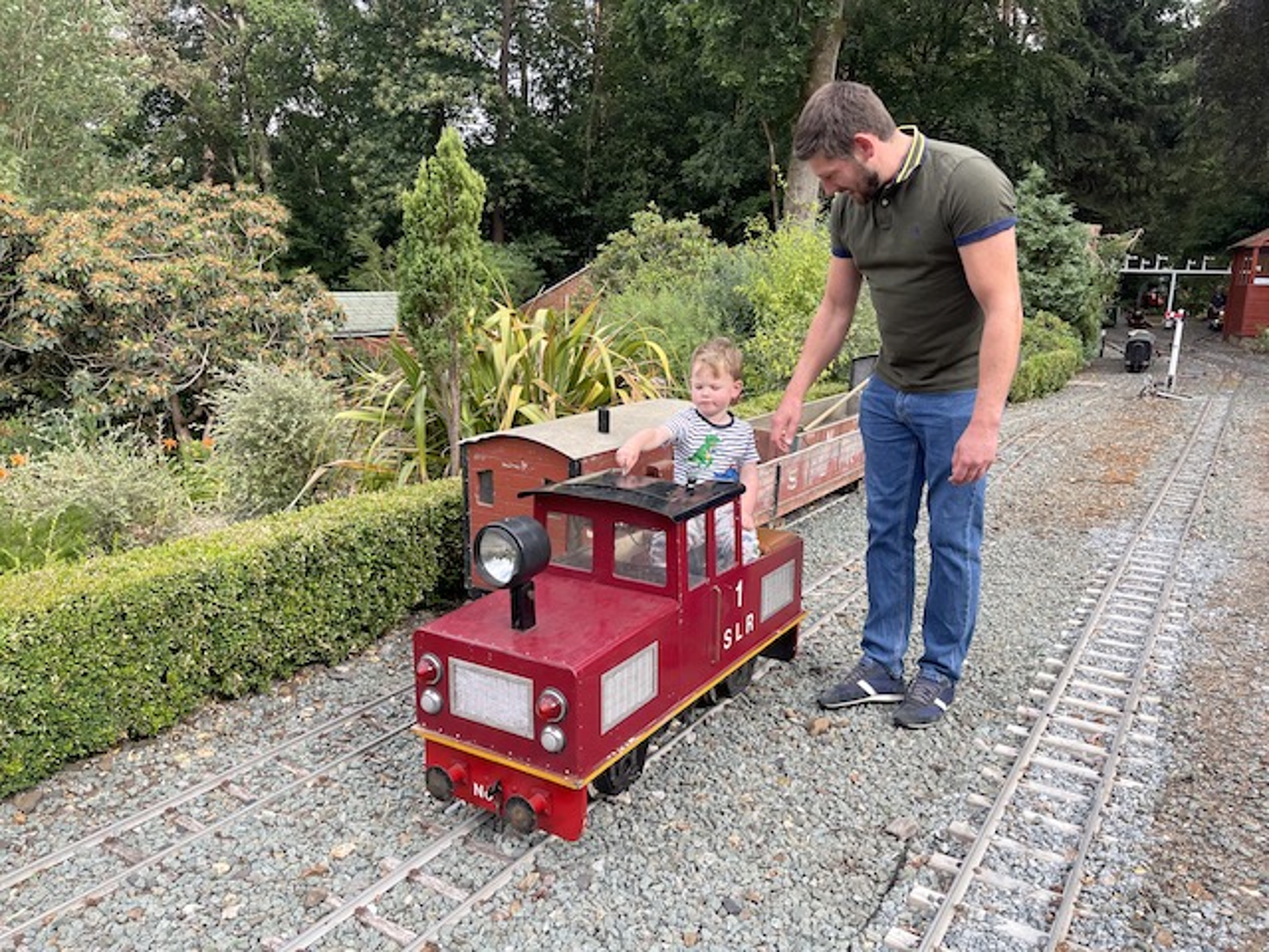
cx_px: 634
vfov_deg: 53.1
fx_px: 953
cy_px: 476
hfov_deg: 67.3
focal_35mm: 26
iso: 32
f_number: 1.6
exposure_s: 1/484
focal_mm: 5.1
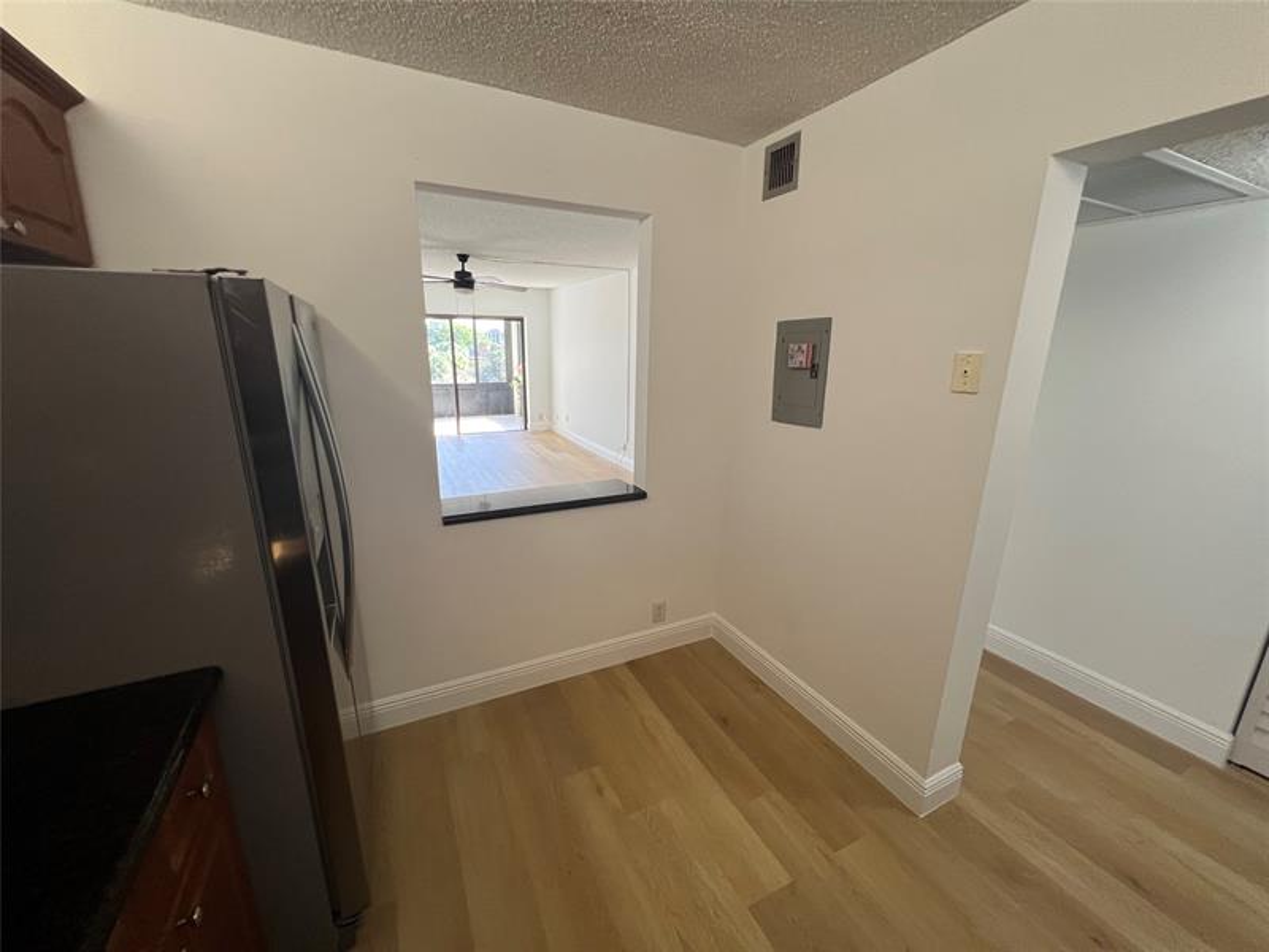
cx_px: 634
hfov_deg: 106.2
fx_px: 477
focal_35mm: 13
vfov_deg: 89.9
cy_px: 476
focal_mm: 1.57
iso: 160
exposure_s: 1/120
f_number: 1.8
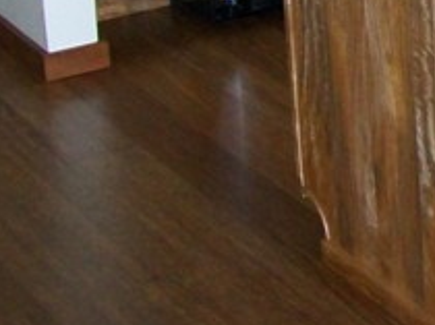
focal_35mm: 143
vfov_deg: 9.8
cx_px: 747
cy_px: -276
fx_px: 1795
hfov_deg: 12.7
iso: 160
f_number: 2.7
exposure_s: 1/60
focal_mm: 6
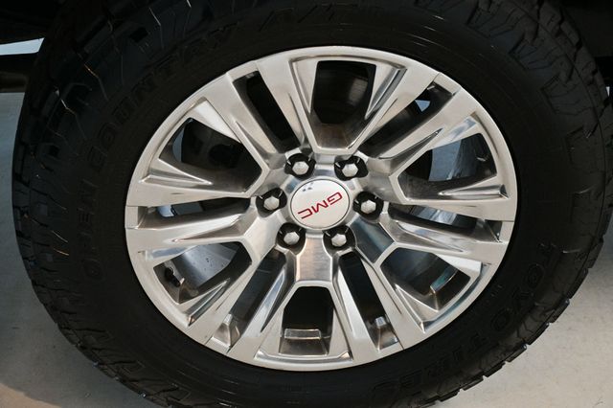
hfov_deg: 31.9
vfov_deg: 21.5
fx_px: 1072
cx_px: 306
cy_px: 204
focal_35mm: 63
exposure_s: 1/125
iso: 3200
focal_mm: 42
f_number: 4.5
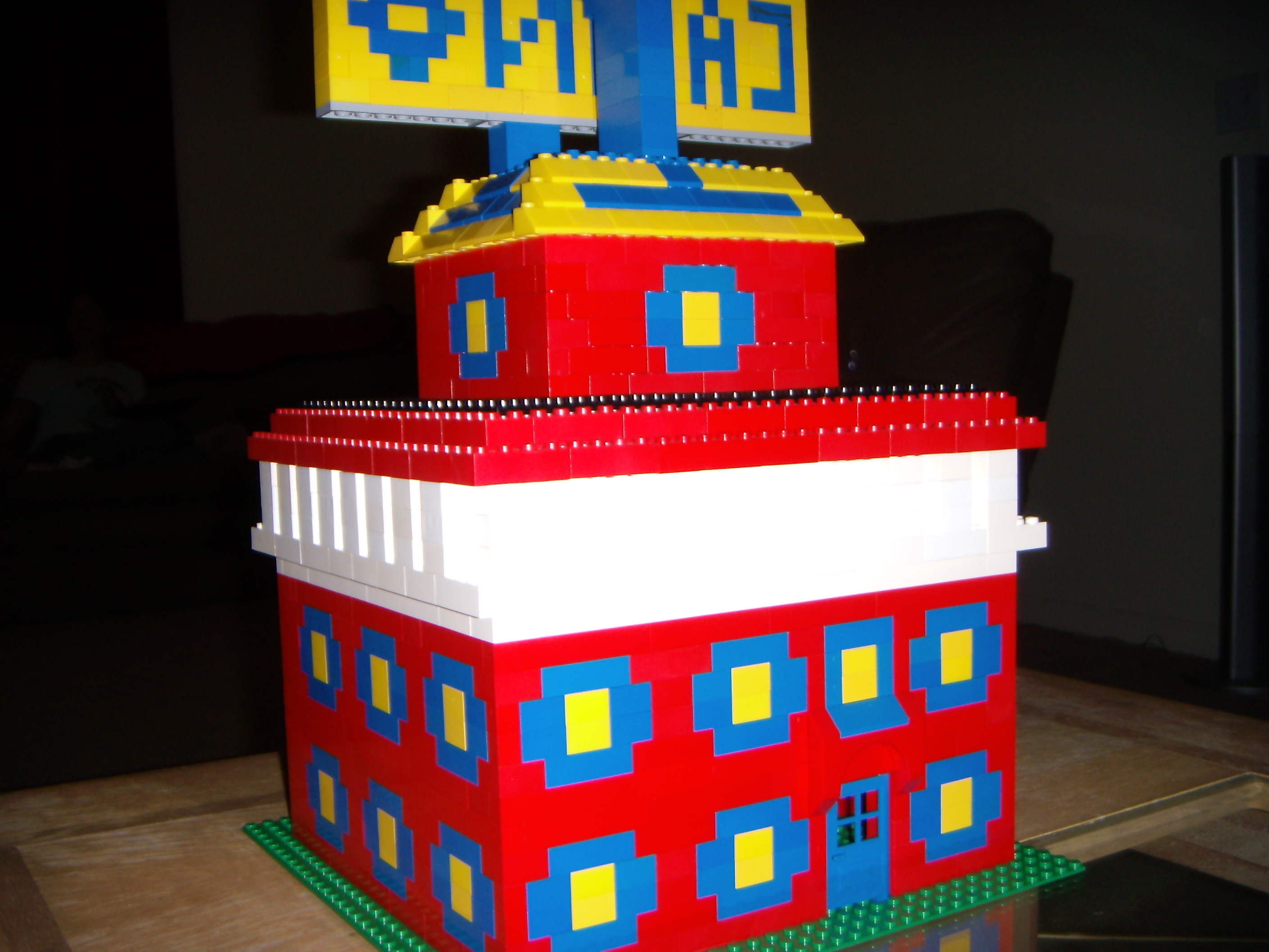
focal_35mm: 38
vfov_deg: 37.7
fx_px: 1393
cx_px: 634
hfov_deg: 49.0
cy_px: 476
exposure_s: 1/60.2
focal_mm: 6.4
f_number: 3.5
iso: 64
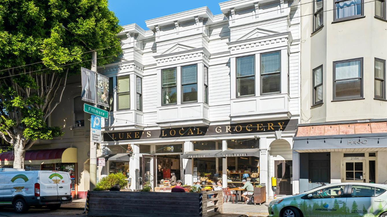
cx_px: 194
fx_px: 287
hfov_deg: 67.9
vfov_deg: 41.2
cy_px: 82
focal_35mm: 28
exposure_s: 1/500
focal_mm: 24
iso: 200
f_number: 11
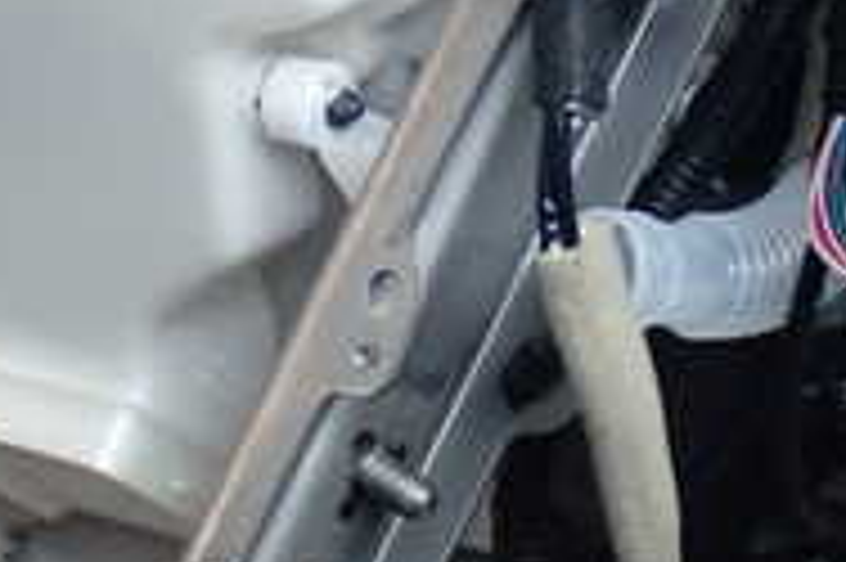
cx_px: 279
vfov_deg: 10.2
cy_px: 18
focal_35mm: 133
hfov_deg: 15.4
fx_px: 3123
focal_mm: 7.34
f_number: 2.8
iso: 400
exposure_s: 1/160
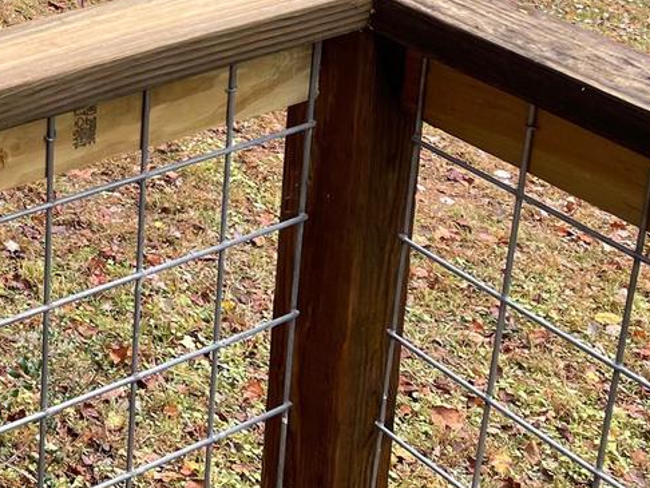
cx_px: -296
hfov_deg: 21.6
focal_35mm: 77
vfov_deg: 17.4
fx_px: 1447
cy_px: -230
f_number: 1.6
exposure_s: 1/428
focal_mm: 4.2
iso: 32
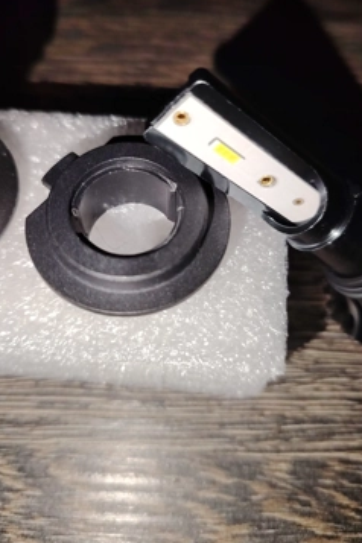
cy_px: 248
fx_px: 422
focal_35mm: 28
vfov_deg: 65.4
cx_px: 186
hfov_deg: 46.4
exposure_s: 1/100
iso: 234
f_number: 1.75
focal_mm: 5.25
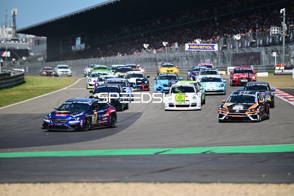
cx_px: 147
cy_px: 98
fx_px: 2450
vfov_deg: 4.6
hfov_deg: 6.9
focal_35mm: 300
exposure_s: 1/4000
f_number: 2.8
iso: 180
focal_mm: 300
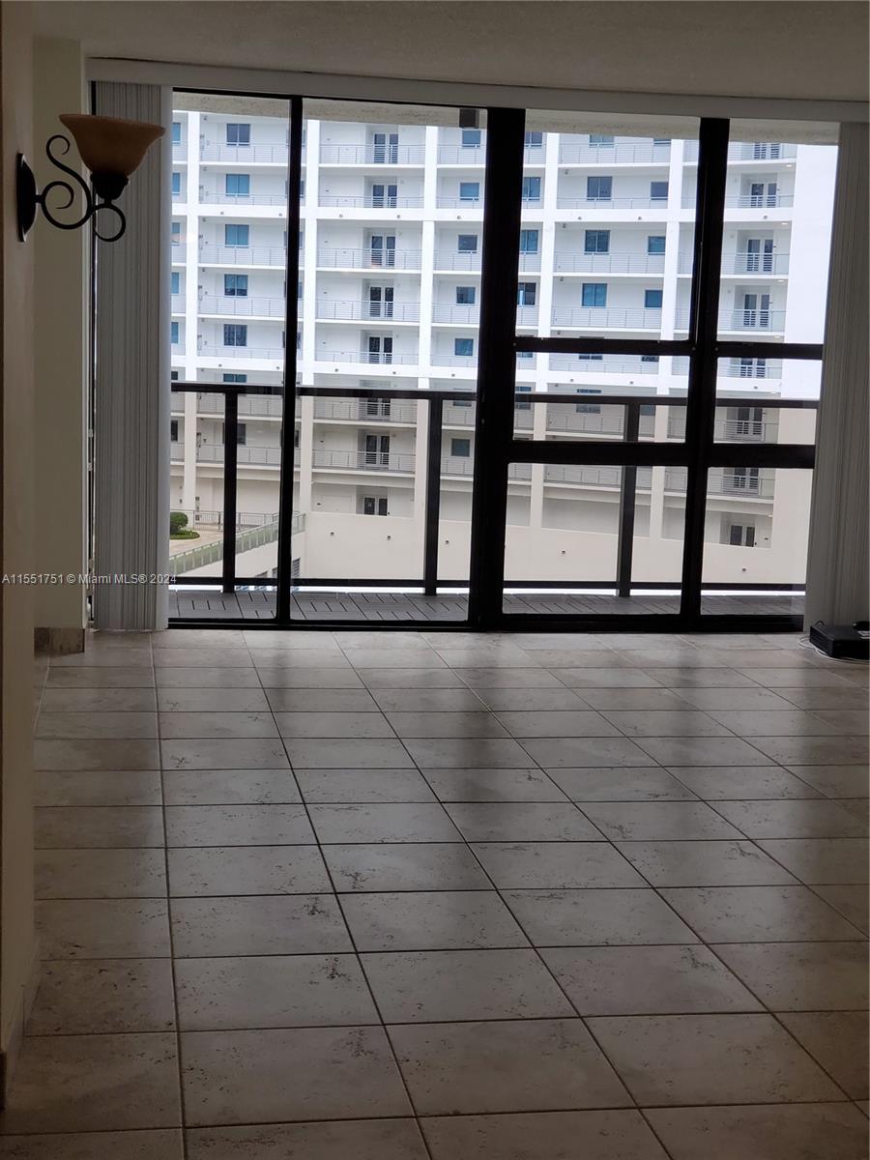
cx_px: 435
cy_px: 580
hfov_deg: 28.0
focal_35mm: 52
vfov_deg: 36.8
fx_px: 1743
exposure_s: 1/121
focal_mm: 6
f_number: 2.4
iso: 50
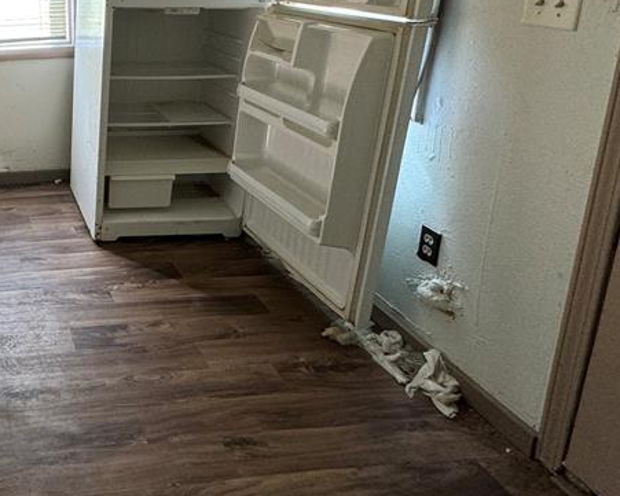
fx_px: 569
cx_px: 16
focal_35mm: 31
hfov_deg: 48.3
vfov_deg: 45.2
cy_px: 114
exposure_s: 1/99
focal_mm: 2.22
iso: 100
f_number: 2.2
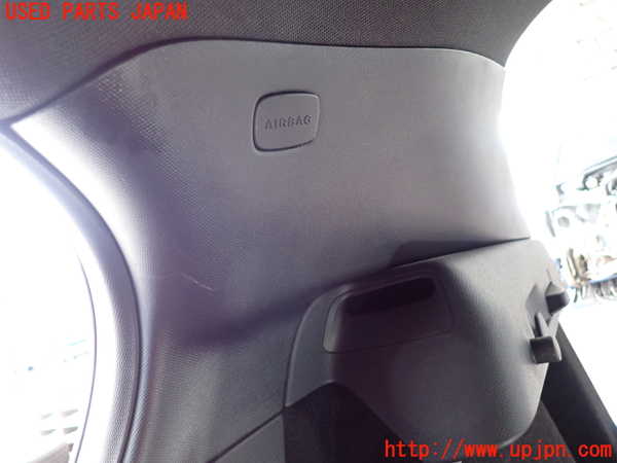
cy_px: 232
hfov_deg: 69.4
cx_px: 308
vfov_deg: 54.9
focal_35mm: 25
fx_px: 446
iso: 320
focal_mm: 4.5
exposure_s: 1/40
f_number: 2
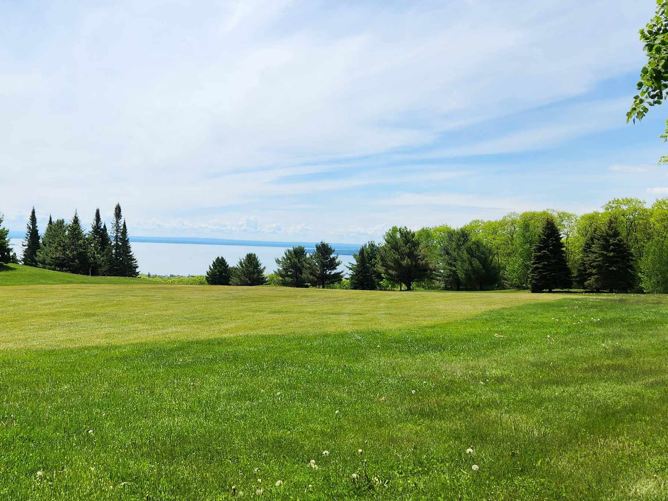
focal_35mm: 39
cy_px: 189
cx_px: 235
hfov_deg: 47.3
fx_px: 753
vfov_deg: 36.6
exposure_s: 1/3608
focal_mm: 5.4
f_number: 1.8
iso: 20
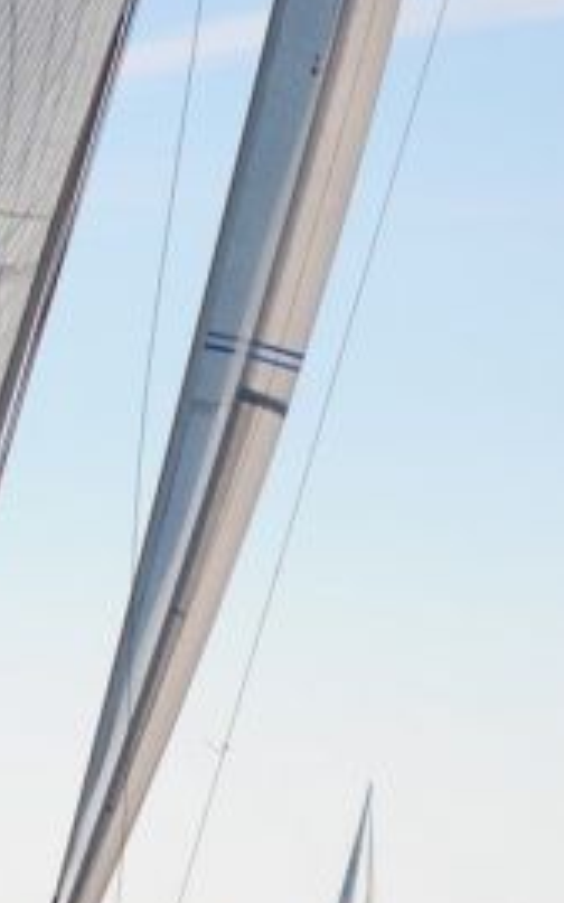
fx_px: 12328
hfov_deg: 2.6
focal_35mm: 501
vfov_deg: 4.2
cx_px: 74
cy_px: 777
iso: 100
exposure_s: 1/640
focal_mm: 110
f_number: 6.3
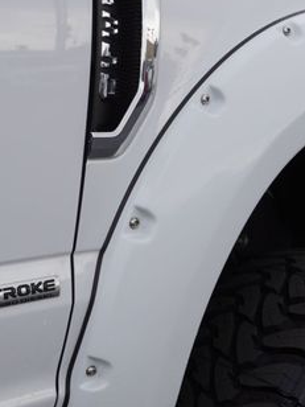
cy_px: 185
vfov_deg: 29.4
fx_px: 775
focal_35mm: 66
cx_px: 85
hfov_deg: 22.1
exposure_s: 1/125
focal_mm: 22
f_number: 5.6
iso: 100
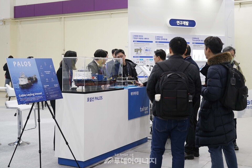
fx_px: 259
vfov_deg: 35.9
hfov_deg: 51.9
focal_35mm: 37
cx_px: 126
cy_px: 84
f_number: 4
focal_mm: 37
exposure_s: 1/60
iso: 250
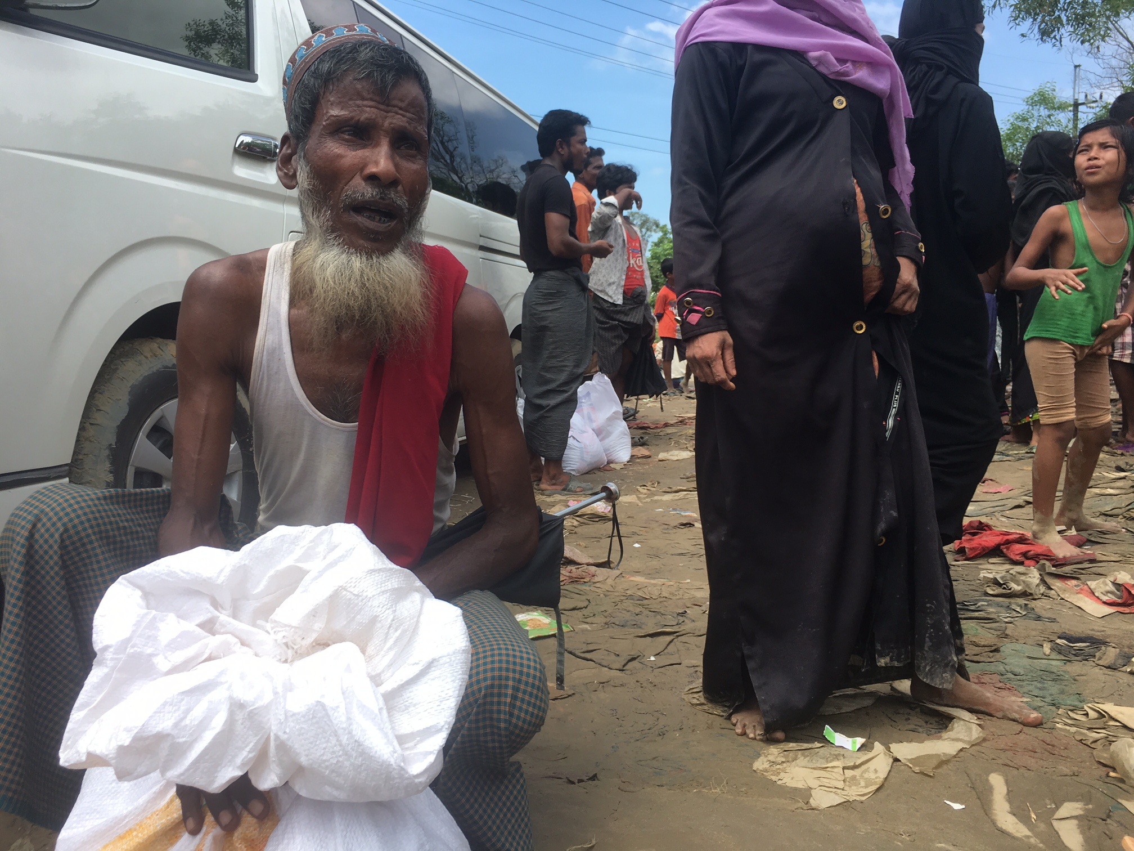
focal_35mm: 29
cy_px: 426
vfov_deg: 48.2
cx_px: 567
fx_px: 950
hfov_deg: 61.7
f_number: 2.2
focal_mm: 4.15
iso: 25
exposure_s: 1/777
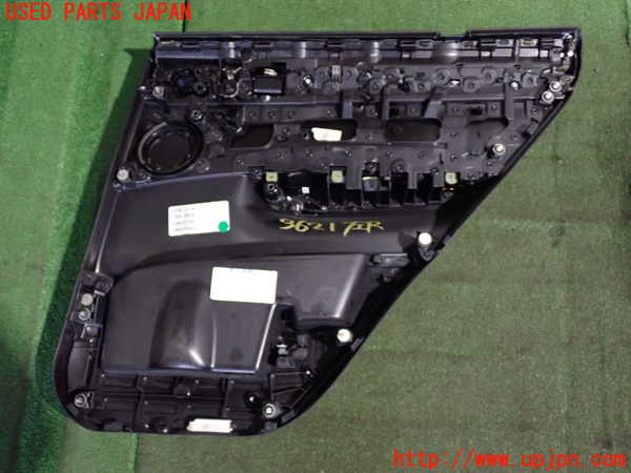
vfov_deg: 39.7
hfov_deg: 51.4
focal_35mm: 36
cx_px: 316
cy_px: 236
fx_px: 656
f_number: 2.5
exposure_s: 1/20
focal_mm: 6.37
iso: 800
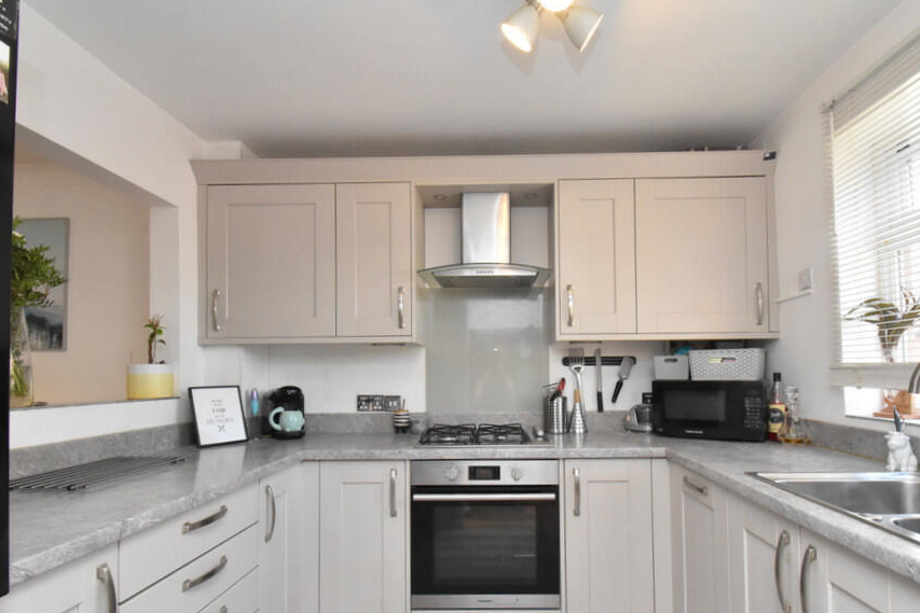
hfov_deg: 89.7
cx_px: 503
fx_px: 460
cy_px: 337
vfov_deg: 67.2
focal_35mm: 18
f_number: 10
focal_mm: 10
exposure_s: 1/60
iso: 2200
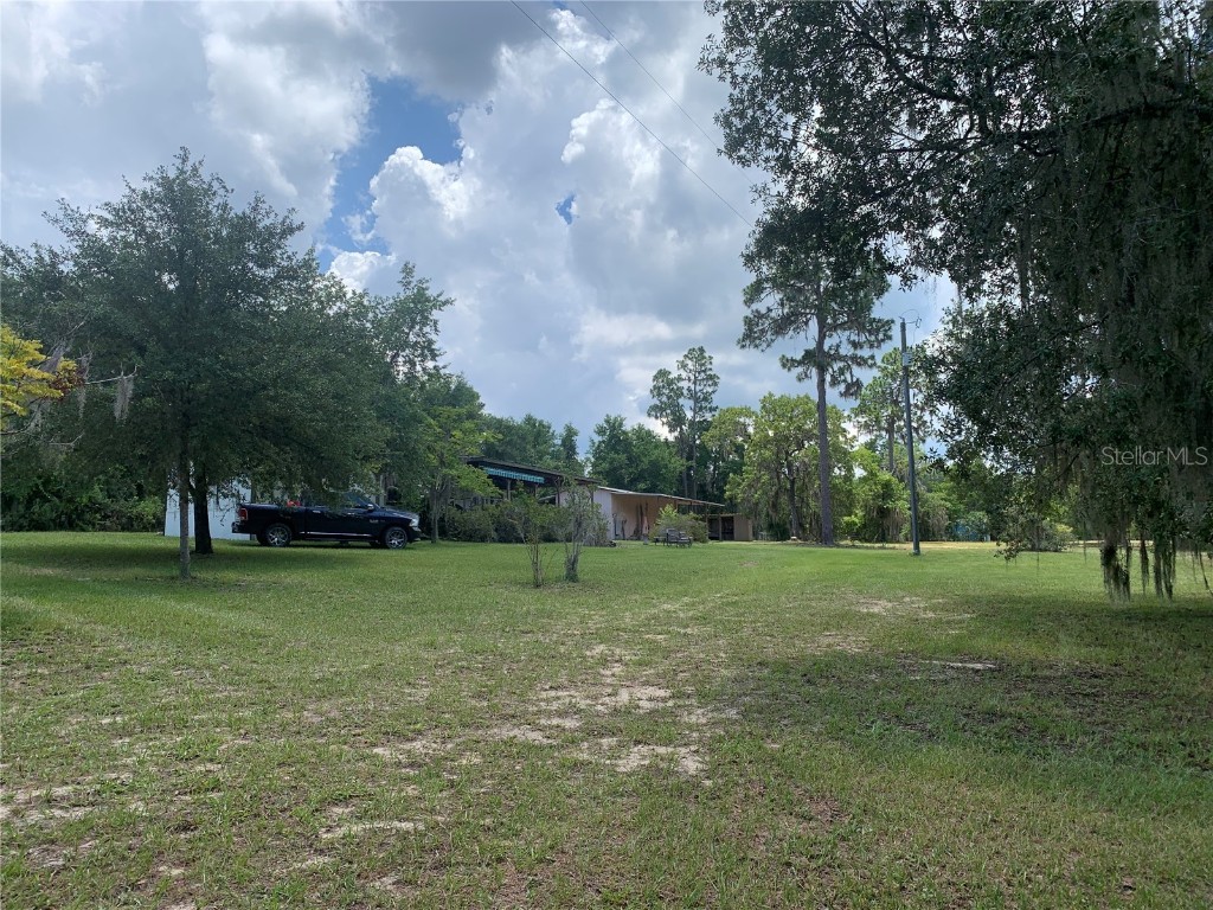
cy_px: 455
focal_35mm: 26
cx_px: 606
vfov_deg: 53.1
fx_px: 911
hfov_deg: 67.3
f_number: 1.8
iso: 25
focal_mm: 4.25
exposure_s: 1/2364
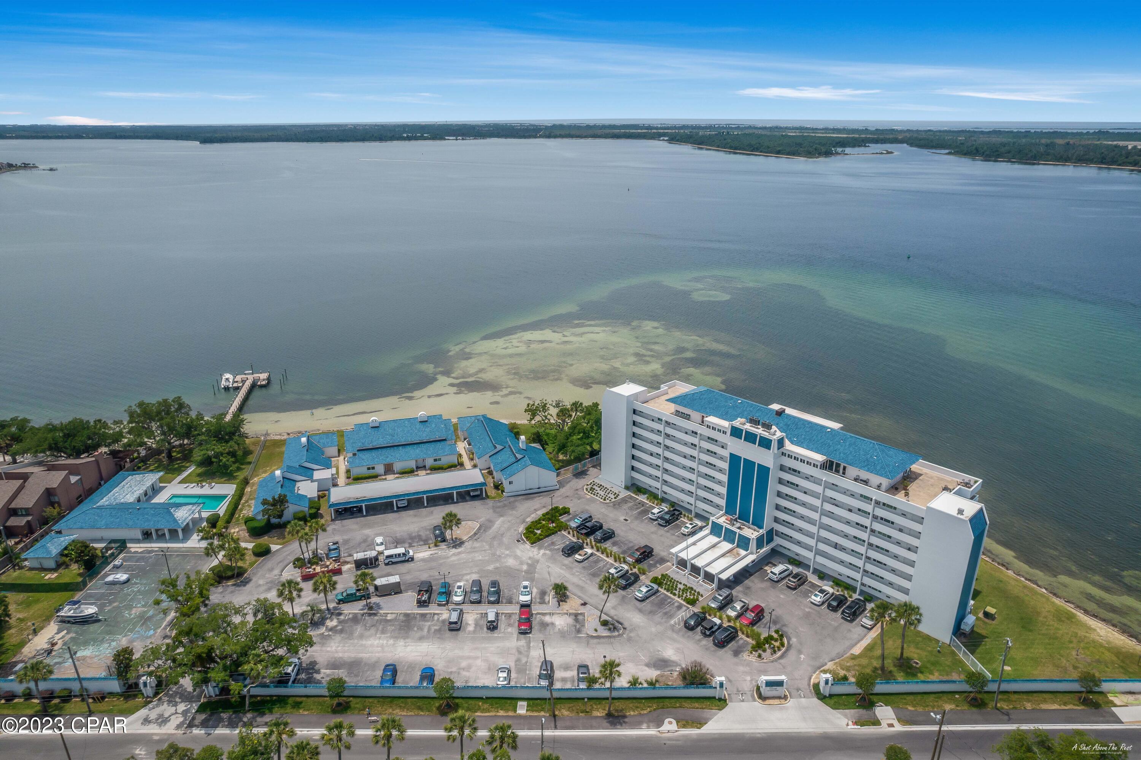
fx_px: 697
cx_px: 570
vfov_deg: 57.2
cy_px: 380
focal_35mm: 22
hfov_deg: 78.6
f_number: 2.8
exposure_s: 1/2500
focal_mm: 8.38
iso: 100
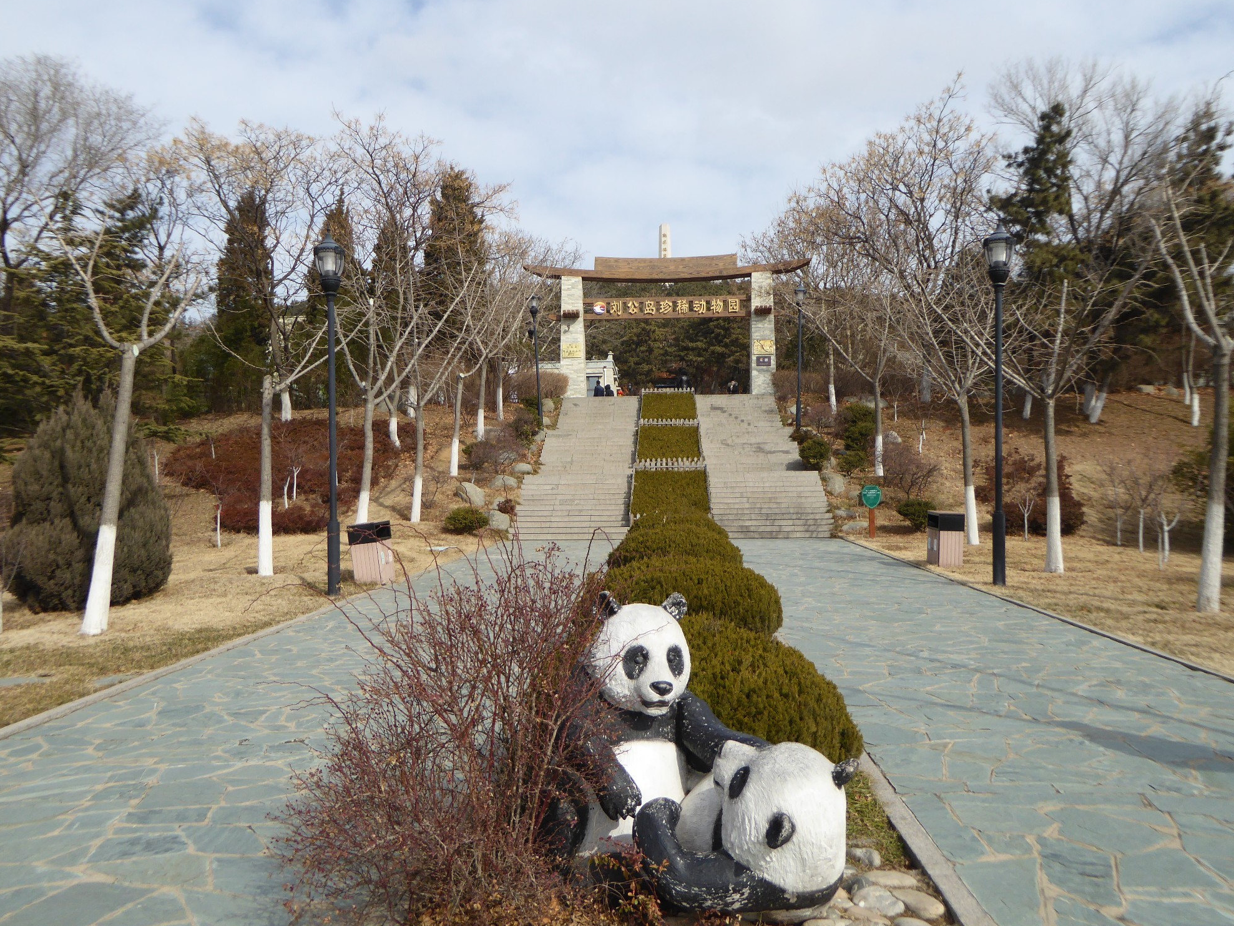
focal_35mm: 29
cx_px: 597
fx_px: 1034
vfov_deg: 48.2
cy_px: 470
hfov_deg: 61.6
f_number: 3.5
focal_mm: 5
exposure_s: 1/1300
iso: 100
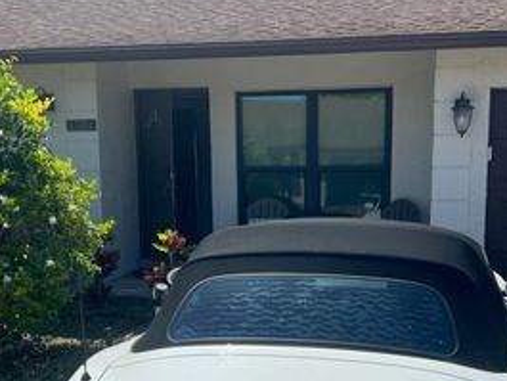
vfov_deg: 29.3
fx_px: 718
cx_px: 293
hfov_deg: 38.8
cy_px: 284
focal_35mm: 49
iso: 50
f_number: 1.5
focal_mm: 5.7
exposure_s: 1/3077
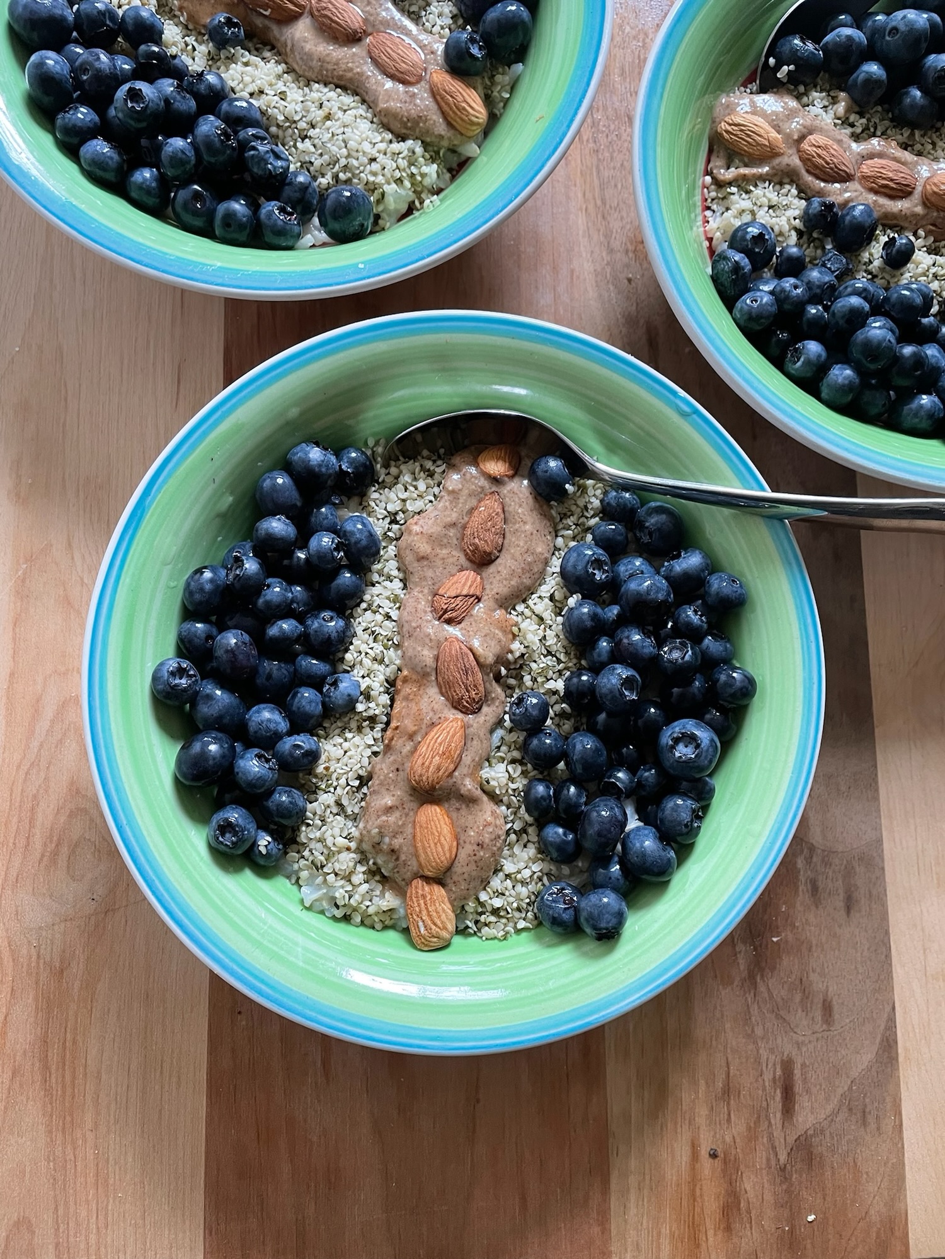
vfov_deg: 67.3
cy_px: 630
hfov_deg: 53.1
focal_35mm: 26
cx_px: 472
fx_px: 946
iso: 160
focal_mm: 4.2
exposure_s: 1/60
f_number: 1.6
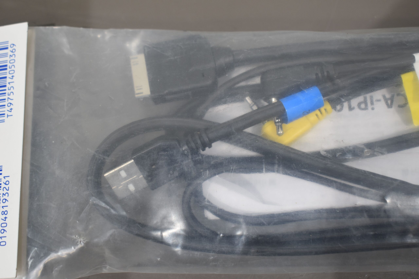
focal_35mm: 51
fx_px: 594
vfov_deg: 26.5
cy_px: 140
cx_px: 210
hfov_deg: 38.9
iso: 450
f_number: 5.6
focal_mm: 34
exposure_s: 1/60
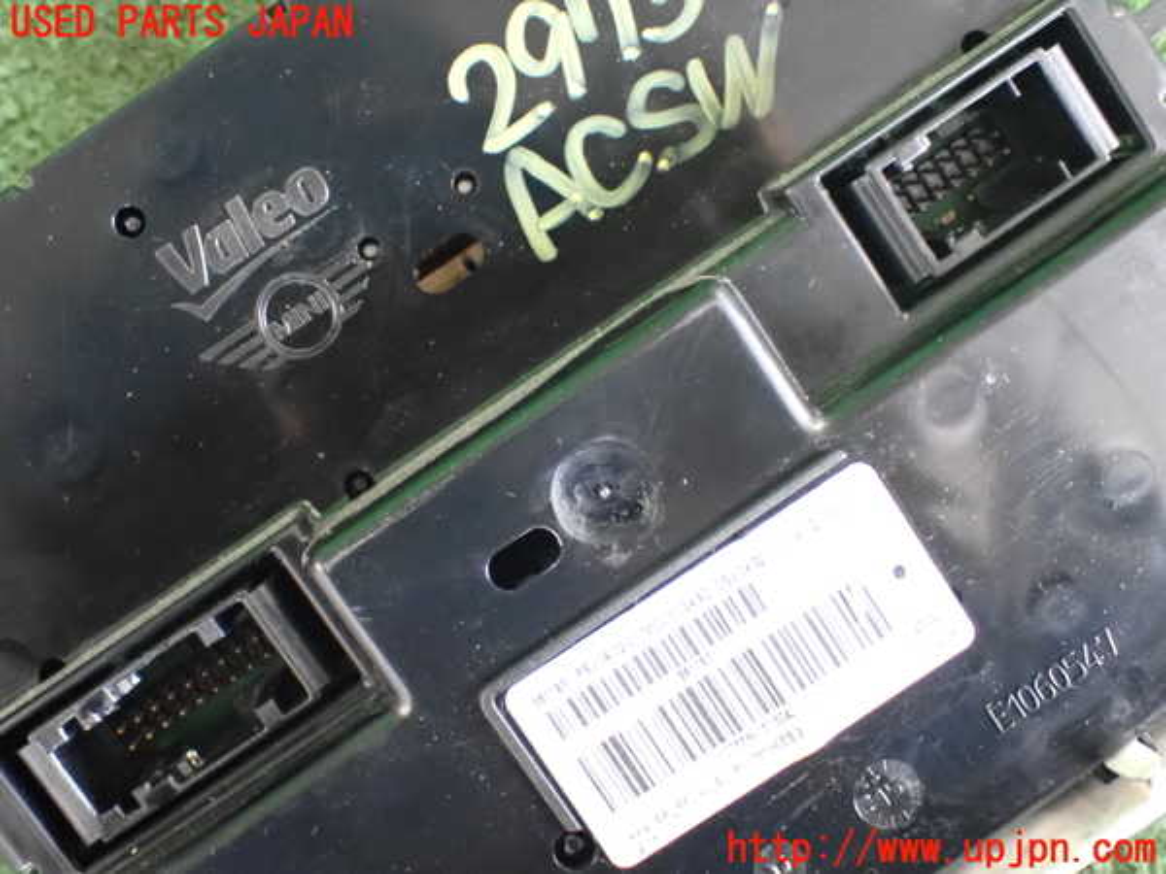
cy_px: 437
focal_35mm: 50
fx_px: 1684
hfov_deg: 38.2
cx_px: 583
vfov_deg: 29.1
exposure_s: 1/50
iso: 2000
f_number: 3.2
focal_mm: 9.01
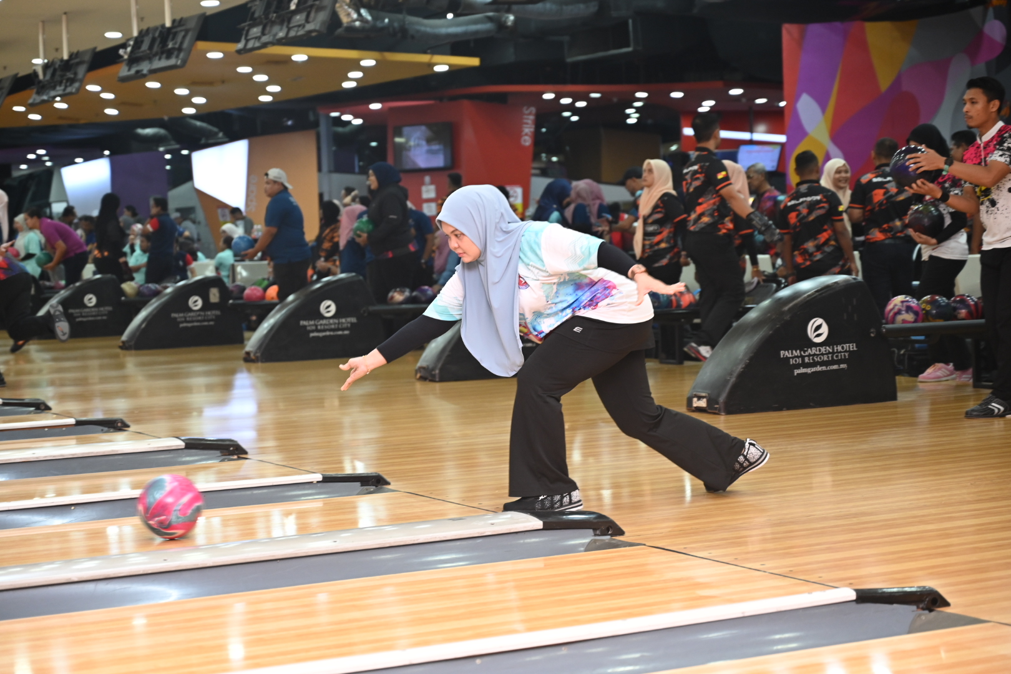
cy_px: 337
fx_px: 1966
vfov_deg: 19.5
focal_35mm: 70
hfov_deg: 28.8
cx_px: 506
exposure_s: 1/200
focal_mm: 70
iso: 1600
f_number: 4
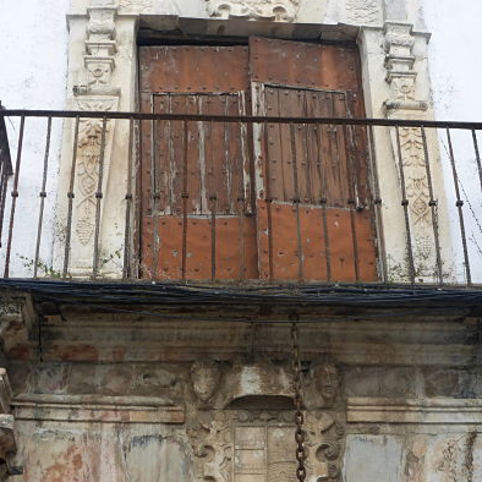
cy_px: 211
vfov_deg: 23.7
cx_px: 239
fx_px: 1150
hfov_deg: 23.7
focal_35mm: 73
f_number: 4.7
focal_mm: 10.3
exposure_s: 1/200
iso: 100
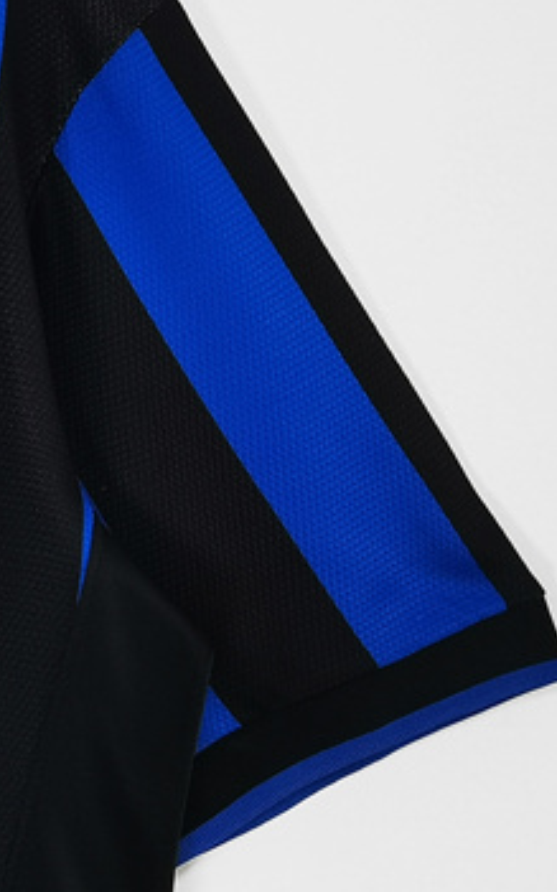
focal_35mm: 96
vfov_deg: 21.6
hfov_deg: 12.0
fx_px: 2335
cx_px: -582
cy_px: 285
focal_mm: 5.58
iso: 125
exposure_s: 1/100
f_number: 1.8
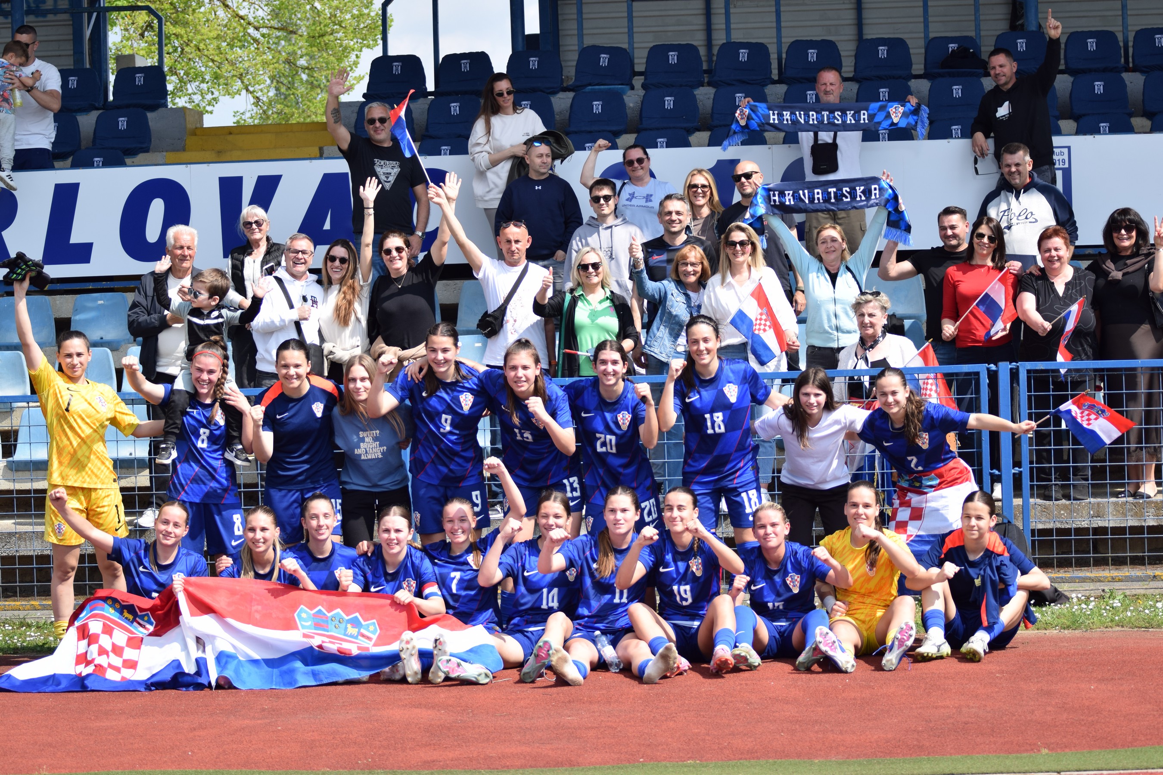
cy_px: 388
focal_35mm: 105
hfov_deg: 19.5
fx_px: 3392
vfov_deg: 13.0
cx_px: 582
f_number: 4.5
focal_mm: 70
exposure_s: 1/500
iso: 100
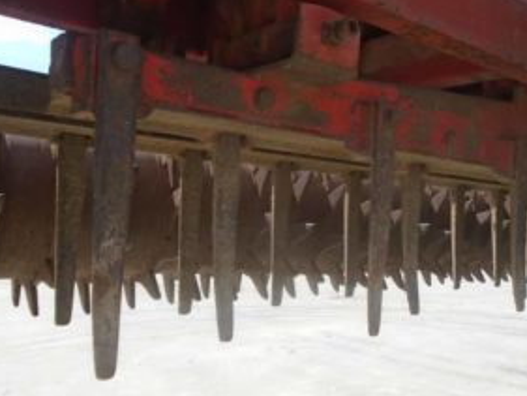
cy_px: 212
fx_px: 564
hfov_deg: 49.5
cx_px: 336
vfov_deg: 38.7
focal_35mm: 37
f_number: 3.2
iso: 100
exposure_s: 1/640
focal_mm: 4.6
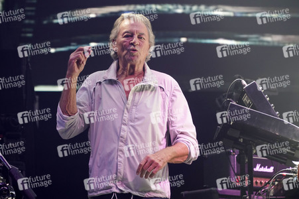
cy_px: 100
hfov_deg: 12.3
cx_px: 150
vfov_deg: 8.2
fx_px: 1386
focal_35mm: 167
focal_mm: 167
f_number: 5.6
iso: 1600
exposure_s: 1/250
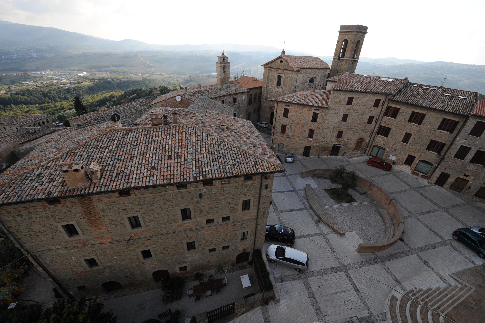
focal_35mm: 14
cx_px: 242
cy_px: 162
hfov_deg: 104.3
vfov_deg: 81.1
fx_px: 188
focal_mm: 14
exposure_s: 1/320
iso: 320
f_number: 9
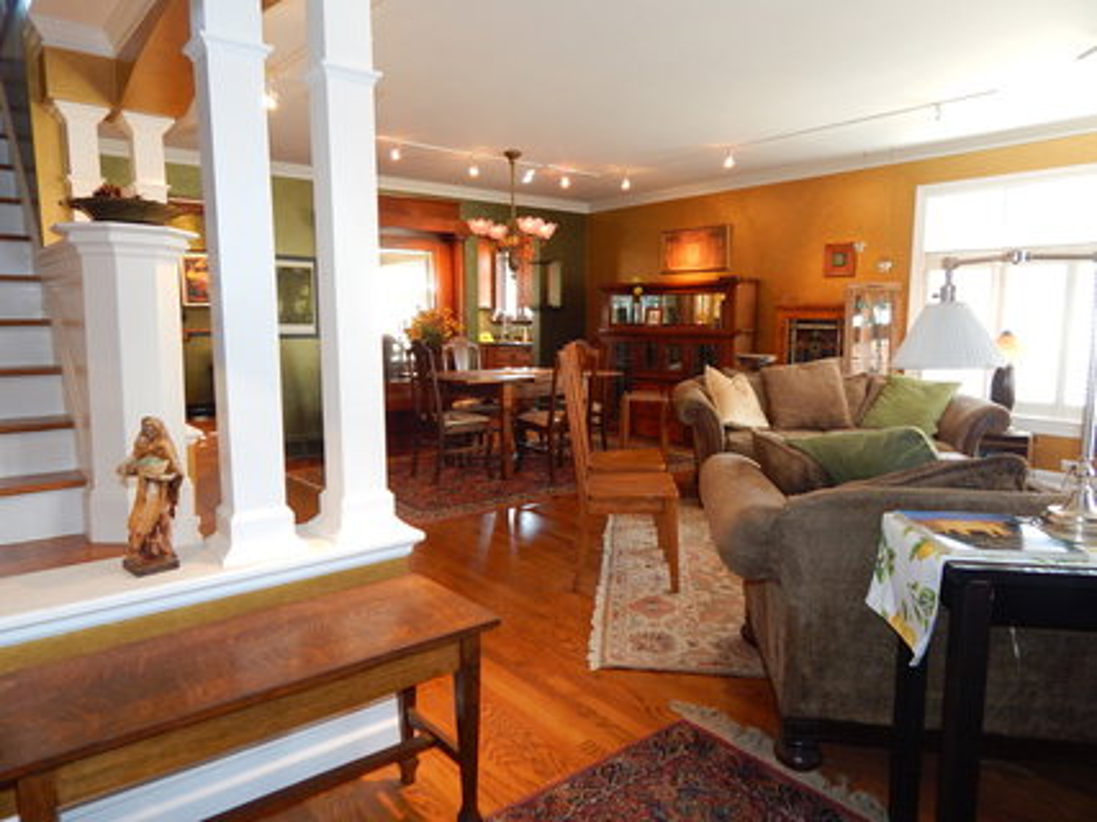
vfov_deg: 61.1
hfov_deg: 76.4
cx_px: 548
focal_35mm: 22
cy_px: 411
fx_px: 697
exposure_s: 1/30
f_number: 3
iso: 200
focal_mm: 4
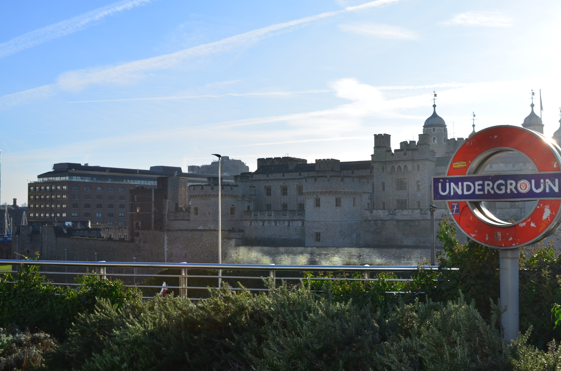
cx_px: 324
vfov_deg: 31.8
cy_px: 186
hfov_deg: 46.3
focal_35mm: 42
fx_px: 653
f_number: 11
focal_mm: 24
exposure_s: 1/160
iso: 100
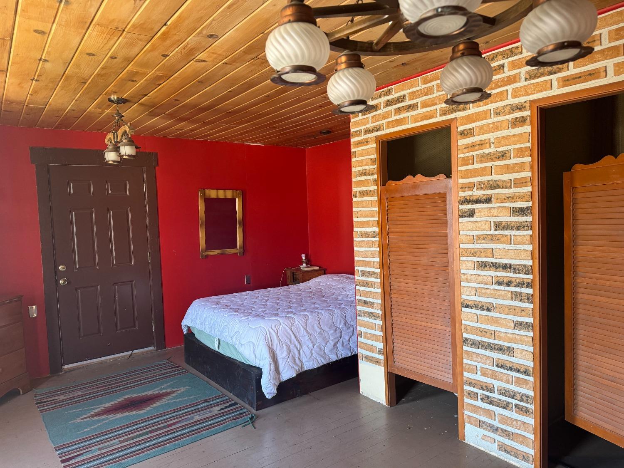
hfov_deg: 71.6
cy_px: 234
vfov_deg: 56.8
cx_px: 312
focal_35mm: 24
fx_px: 433
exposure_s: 1/63
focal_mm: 6.76
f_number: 1.78
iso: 200
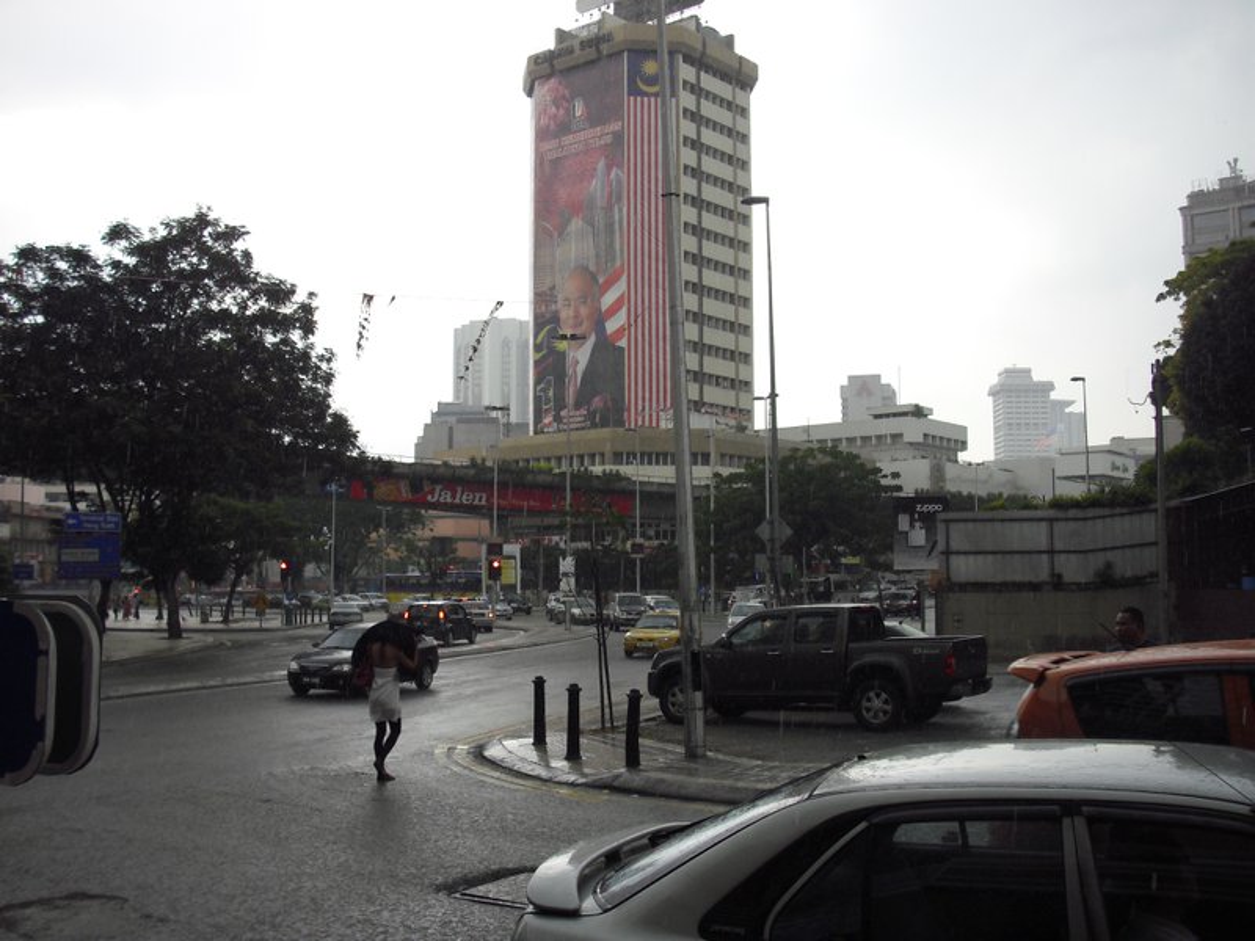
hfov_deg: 49.0
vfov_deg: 37.7
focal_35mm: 38
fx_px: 1378
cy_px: 470
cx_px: 628
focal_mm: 6.2
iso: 100
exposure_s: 1/320
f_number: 2.8
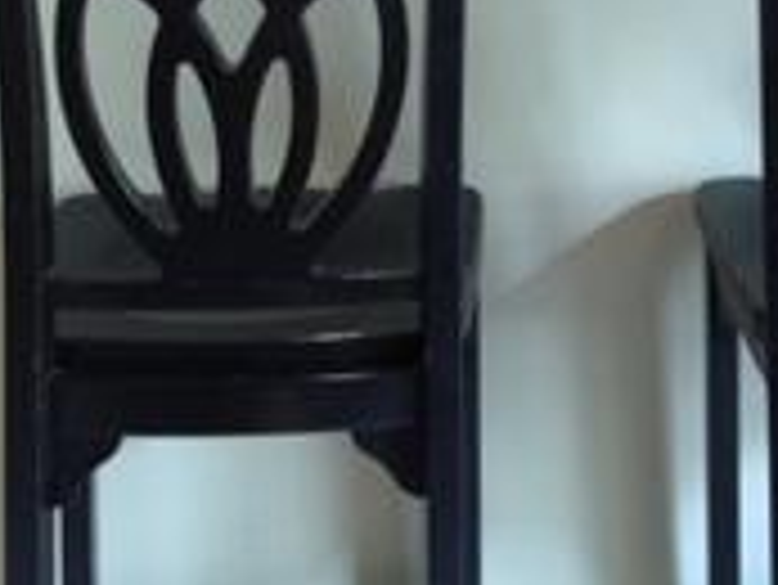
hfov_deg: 18.3
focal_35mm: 107
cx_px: 522
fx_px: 2407
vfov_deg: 12.7
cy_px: -454
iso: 64
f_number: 2.2
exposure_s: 1/4
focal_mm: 4.15
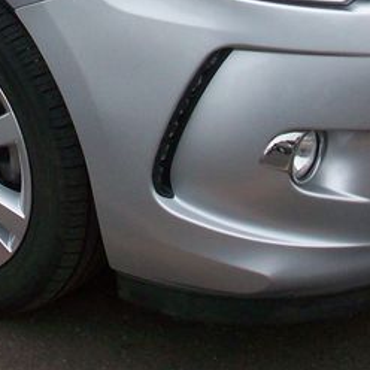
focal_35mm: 132
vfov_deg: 12.8
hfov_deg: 13.0
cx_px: -4
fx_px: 1596
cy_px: -119
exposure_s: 1/192
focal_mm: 6.2
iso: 80
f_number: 5.6
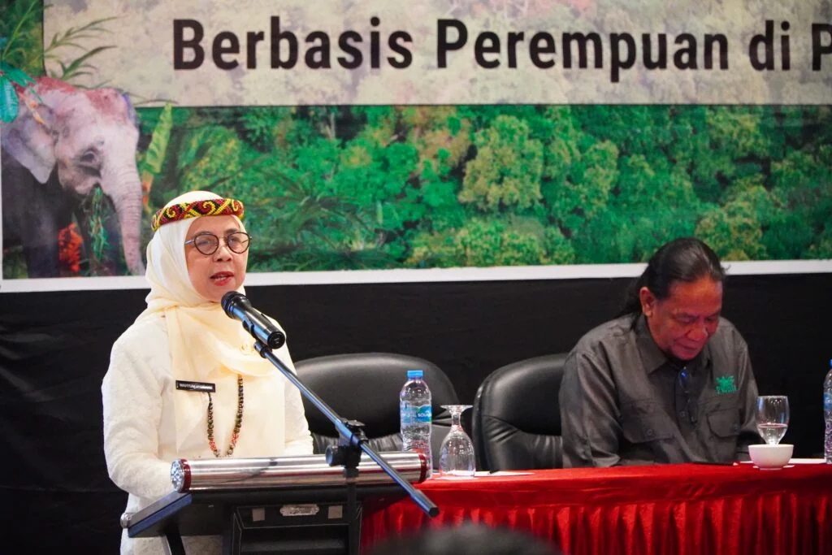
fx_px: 3640
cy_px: 278
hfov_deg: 13.0
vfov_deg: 8.7
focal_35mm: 158
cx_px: 416
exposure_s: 1/100
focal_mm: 105
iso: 12800
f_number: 4
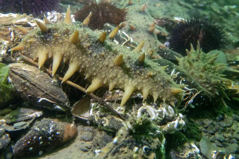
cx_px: 122
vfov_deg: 39.6
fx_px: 219
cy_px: 56
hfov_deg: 57.2
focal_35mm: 33
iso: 320
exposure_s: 1/80
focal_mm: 8.8
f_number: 3.5
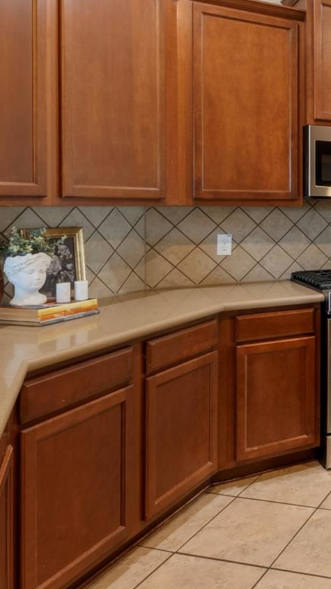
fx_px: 515
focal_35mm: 33
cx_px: 441
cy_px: 206
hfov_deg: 28.5
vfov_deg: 58.4
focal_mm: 13
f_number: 9
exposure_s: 25
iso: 250
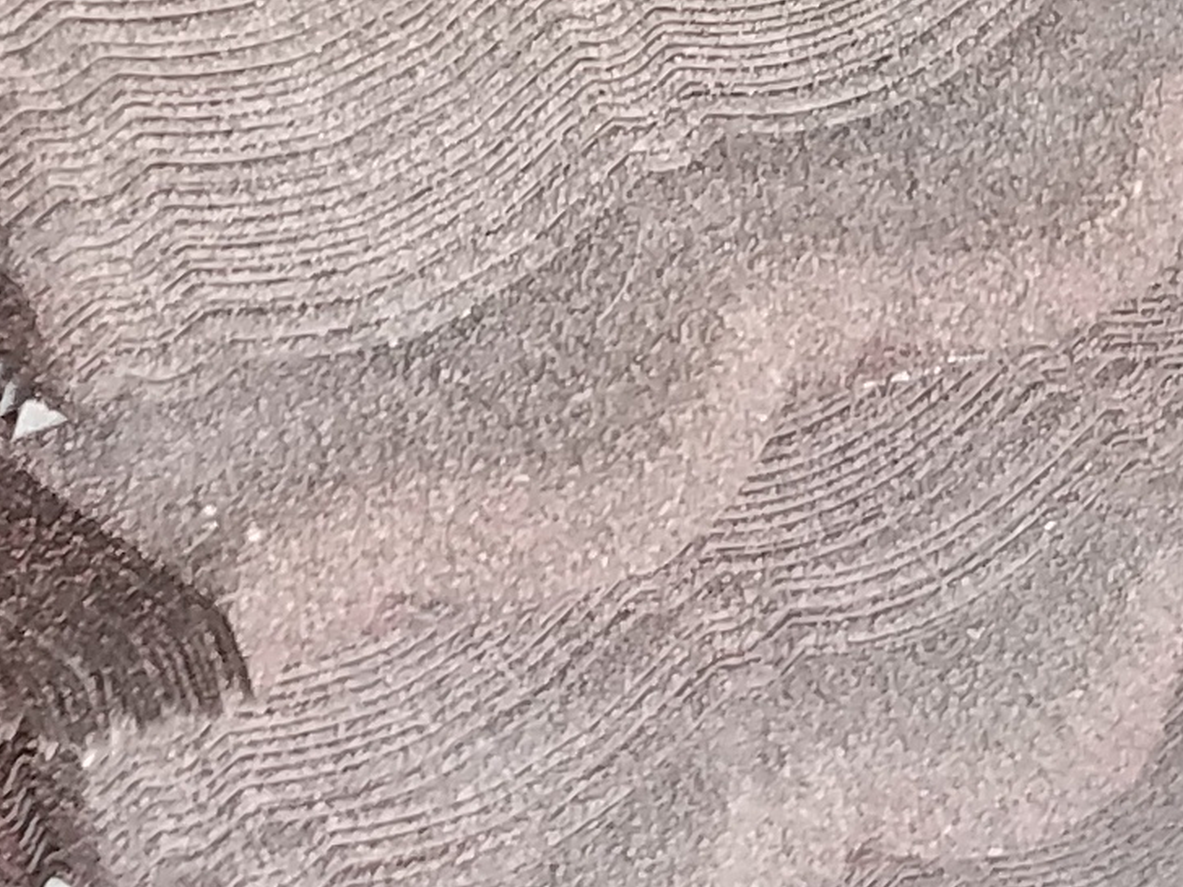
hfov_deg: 12.3
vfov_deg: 9.2
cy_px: -1308
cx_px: -1063
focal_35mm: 144
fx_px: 4921
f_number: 1.7
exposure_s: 1/50
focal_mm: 4.2
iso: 64
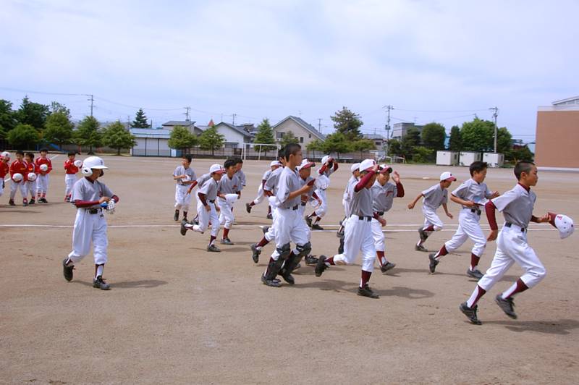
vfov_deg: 34.2
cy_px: 192
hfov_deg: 49.6
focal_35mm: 39
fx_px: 627
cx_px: 290
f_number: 10
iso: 200
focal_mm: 26
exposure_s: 1/250
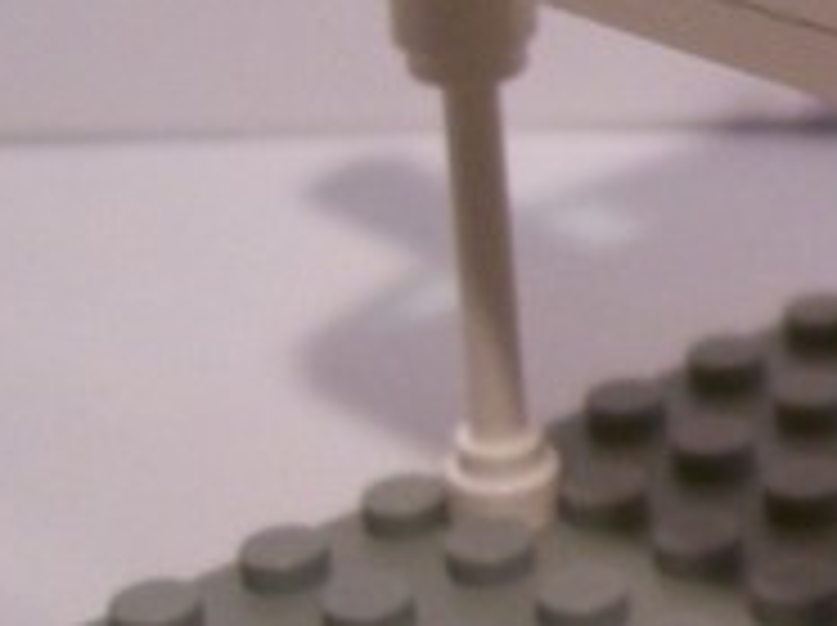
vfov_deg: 12.6
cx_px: 1238
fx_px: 2825
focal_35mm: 117
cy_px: 126
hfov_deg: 15.6
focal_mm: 5.6
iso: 160
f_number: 2.7
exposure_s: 1/8
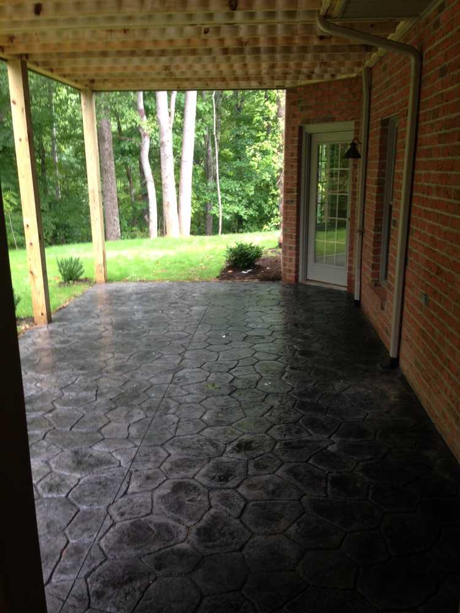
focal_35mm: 33
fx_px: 585
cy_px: 306
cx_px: 230
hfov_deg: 42.9
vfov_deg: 55.4
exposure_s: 1/24
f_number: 2.4
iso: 50
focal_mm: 4.13
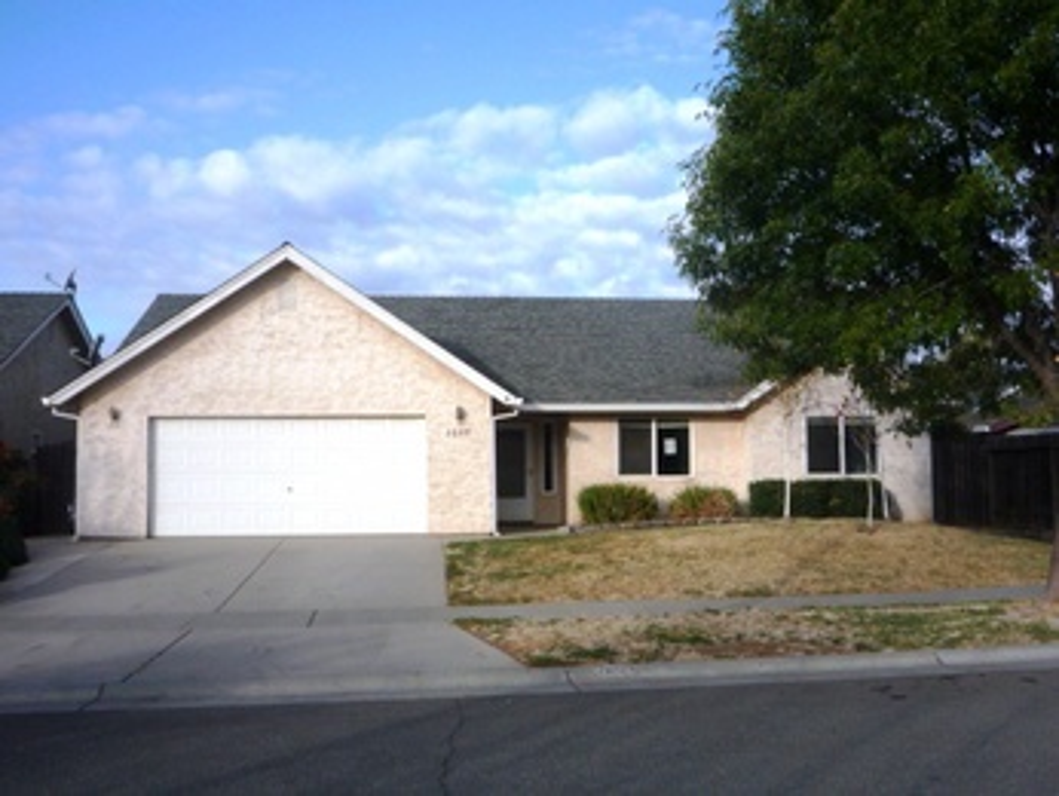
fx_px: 1071
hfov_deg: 52.6
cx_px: 530
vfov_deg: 40.7
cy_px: 398
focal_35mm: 35
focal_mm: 5.2
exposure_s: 1/400
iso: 100
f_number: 5
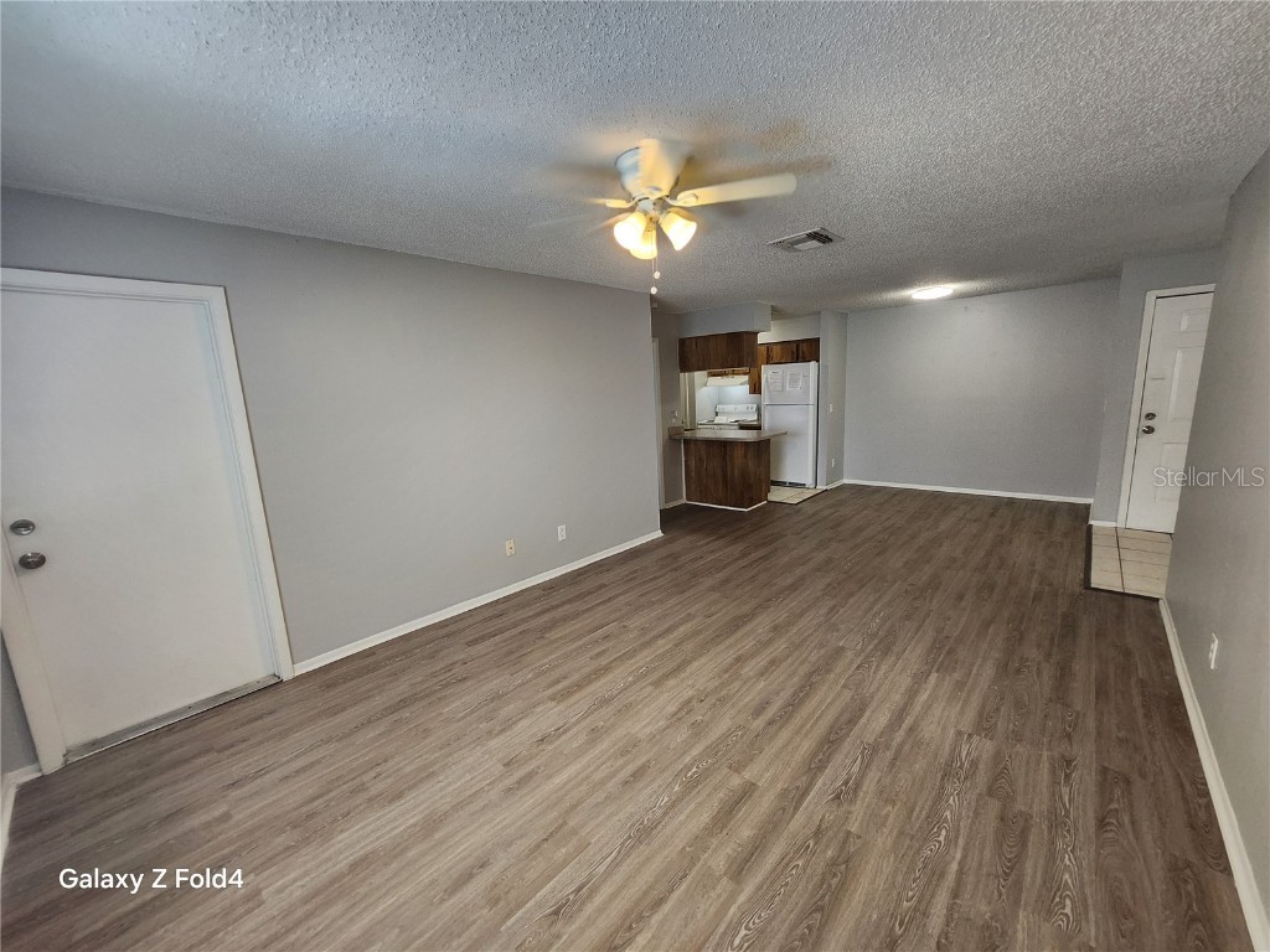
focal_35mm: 13
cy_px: 476
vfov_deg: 89.9
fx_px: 477
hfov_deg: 106.2
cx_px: 635
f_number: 2.2
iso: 125
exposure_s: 1/60
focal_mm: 1.74
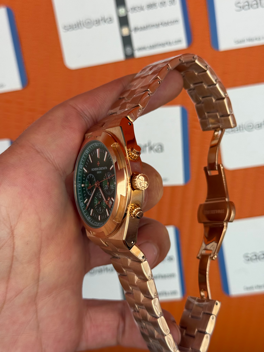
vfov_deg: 39.7
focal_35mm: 48
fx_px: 488
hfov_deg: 30.3
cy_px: 176
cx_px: 132
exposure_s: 1/762
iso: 80
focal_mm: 6.76
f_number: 1.78
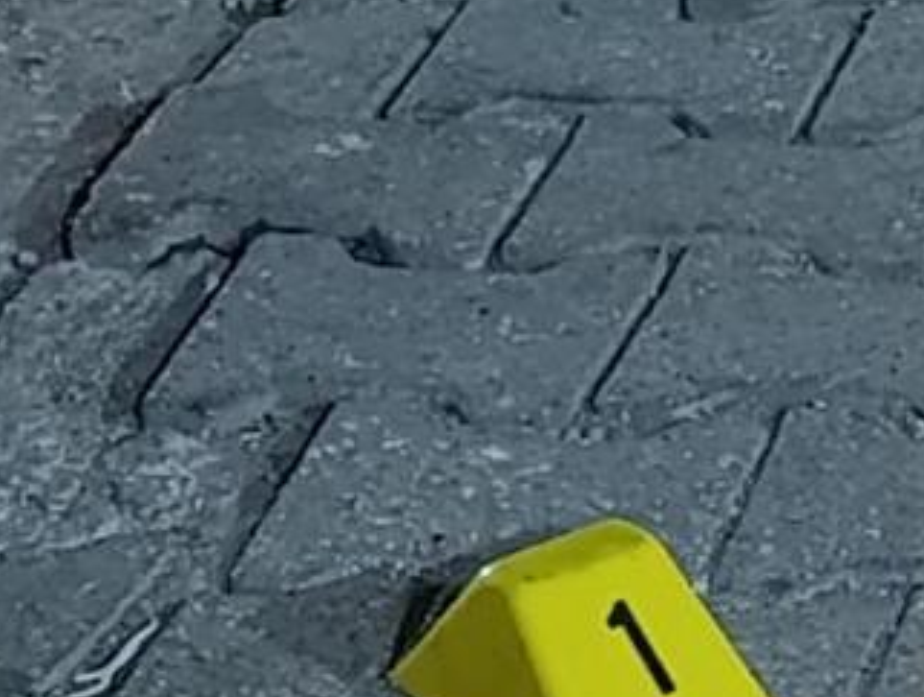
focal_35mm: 252
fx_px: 6739
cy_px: 651
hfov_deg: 7.8
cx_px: 702
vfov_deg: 5.9
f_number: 1.65
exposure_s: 1/25
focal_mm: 6.11
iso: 4582
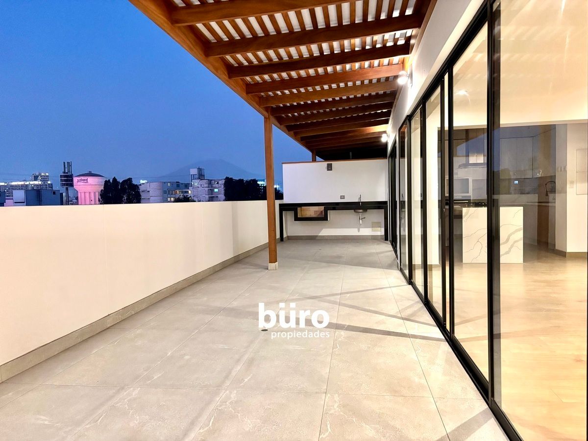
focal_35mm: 26
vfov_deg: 53.1
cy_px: 220
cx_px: 294
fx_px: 442
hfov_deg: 67.3
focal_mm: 5.96
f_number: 1.6
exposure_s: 1/40
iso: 500
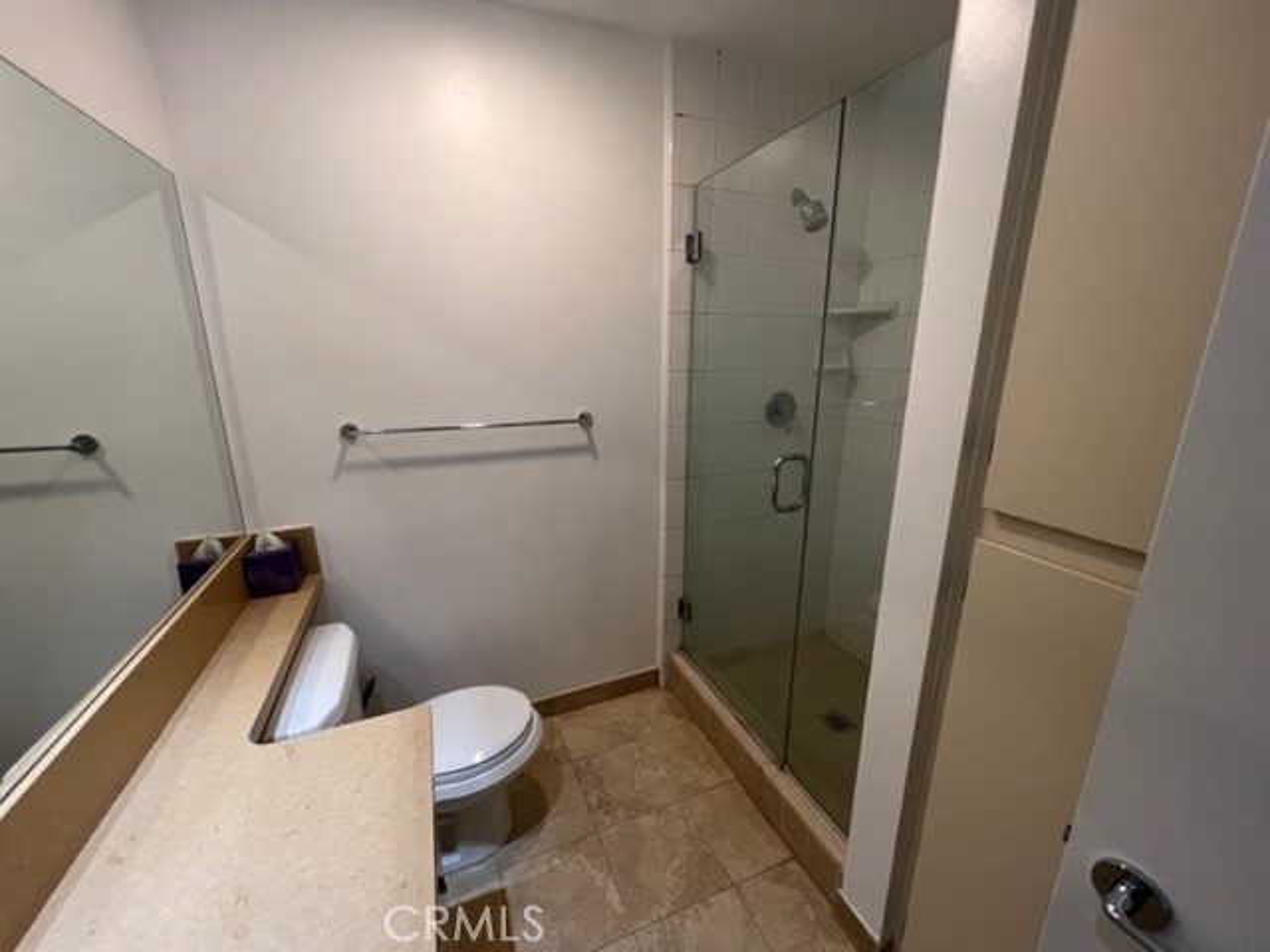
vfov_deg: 89.9
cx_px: 635
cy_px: 476
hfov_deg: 106.2
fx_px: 477
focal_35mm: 13
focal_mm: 1.57
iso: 200
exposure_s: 1/120
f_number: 1.8
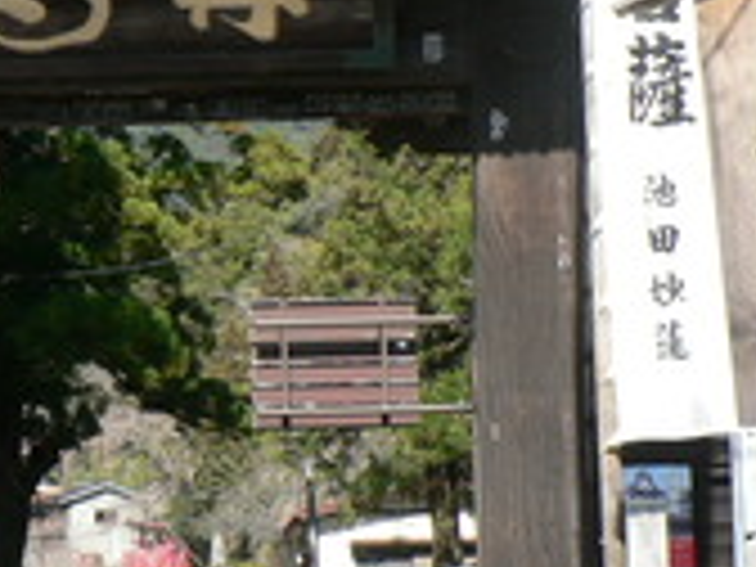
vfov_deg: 9.9
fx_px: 3254
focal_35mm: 149
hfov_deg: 13.2
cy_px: 70
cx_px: 94
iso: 80
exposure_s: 1/250
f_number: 4
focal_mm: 8.3
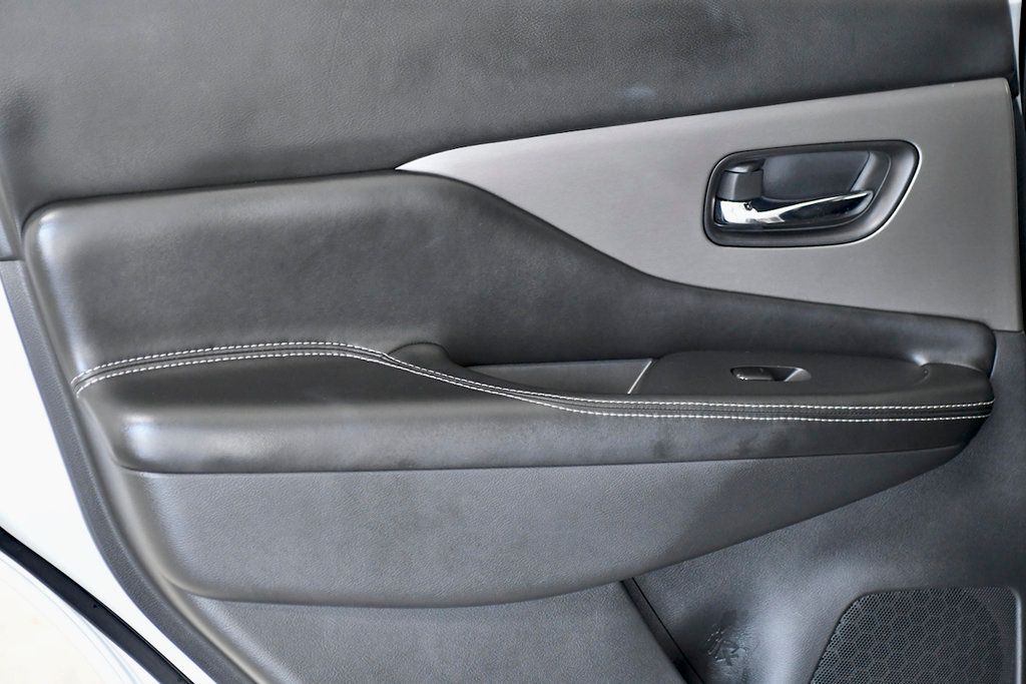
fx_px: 2223
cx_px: 513
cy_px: 342
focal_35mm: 78
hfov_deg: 26.0
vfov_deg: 17.5
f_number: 3.5
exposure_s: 1/400
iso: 2500
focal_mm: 52
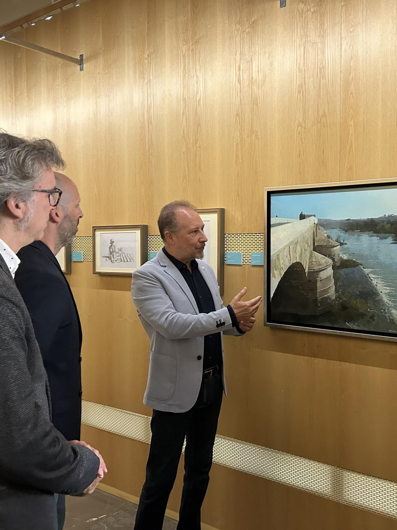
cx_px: 254
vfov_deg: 52.6
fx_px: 535
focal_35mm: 35
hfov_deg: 40.3
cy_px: 266
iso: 320
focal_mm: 5.7
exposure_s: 1/60
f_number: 1.5
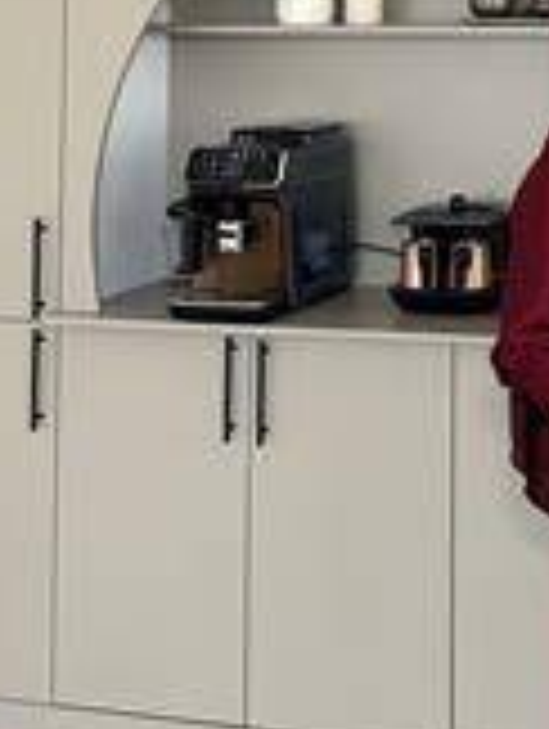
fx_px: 1287
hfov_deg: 22.3
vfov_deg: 31.6
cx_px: 648
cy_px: 317
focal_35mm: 61
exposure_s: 1/121
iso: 160
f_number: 1.78
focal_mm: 6.86
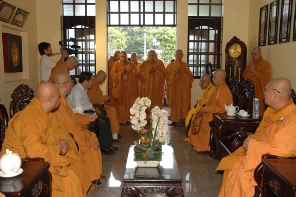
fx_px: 296
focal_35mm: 36
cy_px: 98
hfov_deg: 53.2
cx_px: 148
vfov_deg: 36.8
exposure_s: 1/60
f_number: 5
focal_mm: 24
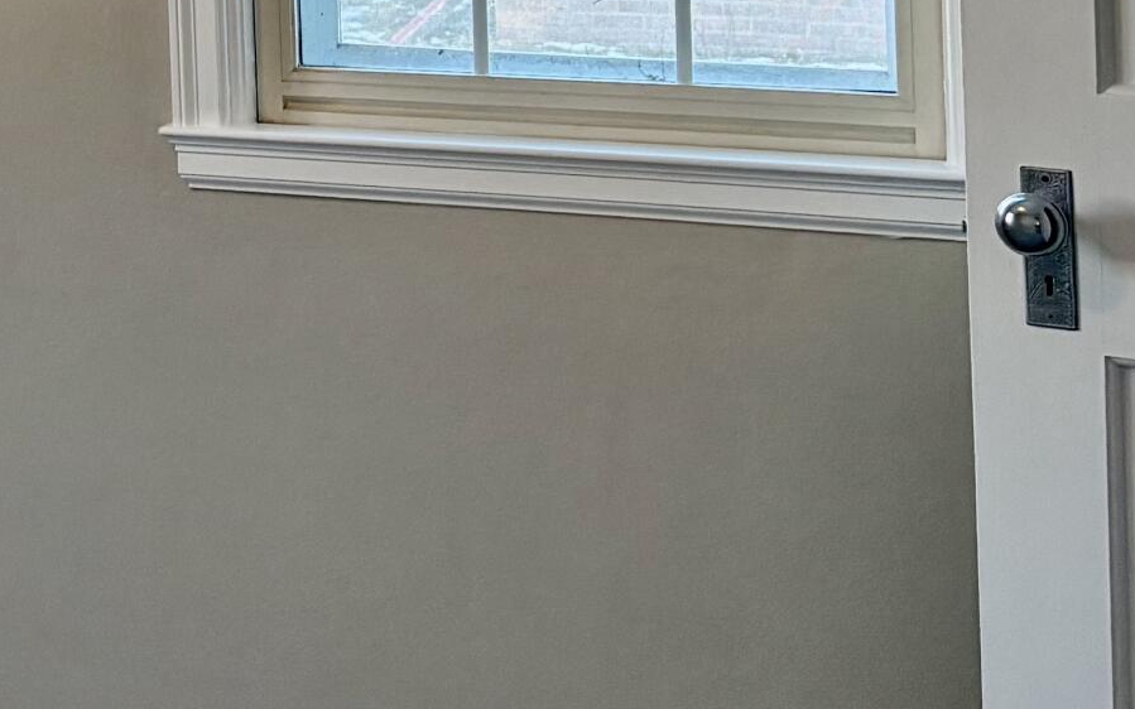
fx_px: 2846
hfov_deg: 19.4
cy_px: -233
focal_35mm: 92
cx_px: -610
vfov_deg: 13.6
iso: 160
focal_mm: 5.96
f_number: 1.6
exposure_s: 1/120
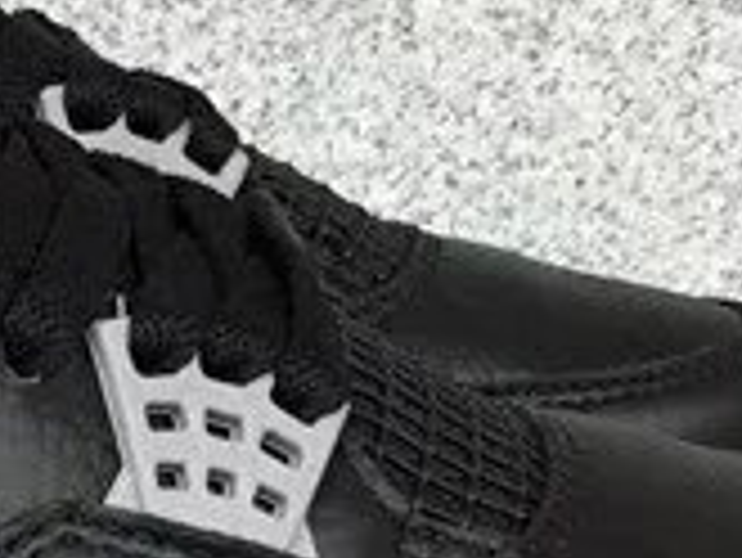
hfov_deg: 11.4
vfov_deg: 8.6
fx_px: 3625
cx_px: -211
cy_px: 857
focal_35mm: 169
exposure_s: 1/100
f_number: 2.4
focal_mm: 3.3
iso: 25
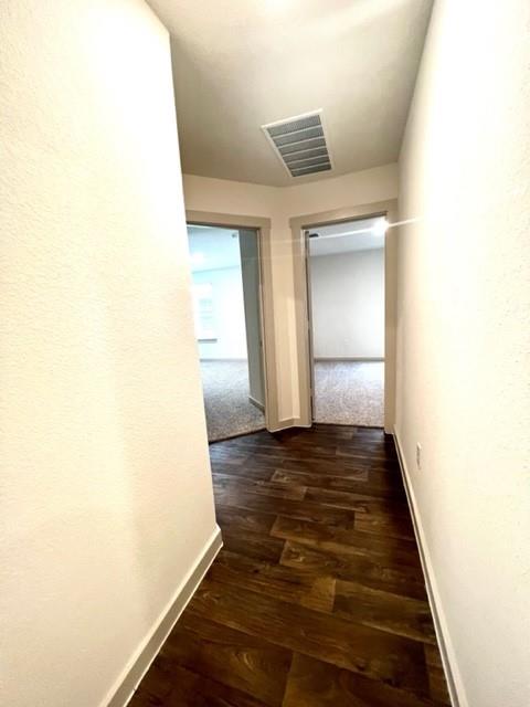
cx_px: 265
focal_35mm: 13
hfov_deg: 89.9
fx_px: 265
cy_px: 354
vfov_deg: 106.2
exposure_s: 1/60
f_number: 1.8
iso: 200
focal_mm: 1.57
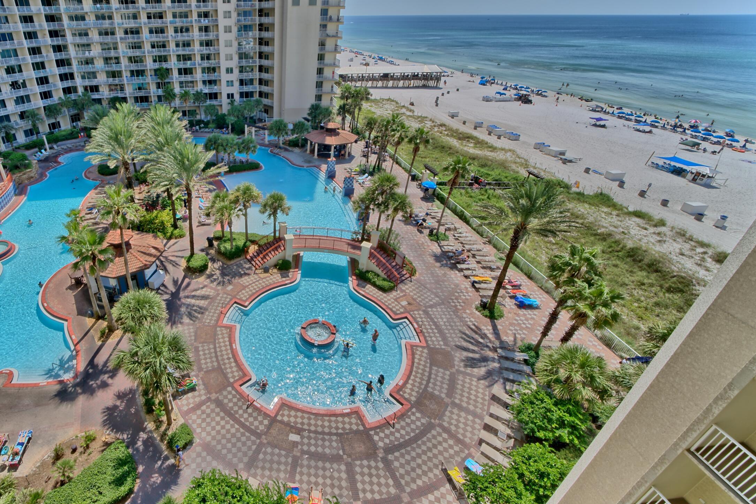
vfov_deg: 67.2
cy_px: 225
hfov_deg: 86.7
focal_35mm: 18
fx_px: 378
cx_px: 249
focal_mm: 13
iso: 200
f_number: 18
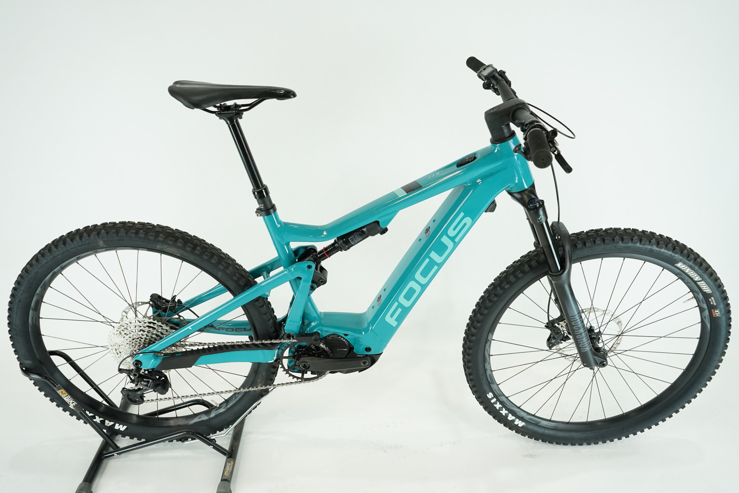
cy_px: 246
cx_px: 370
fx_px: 595
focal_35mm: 29
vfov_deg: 45.0
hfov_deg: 63.7
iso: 1600
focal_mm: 29
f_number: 5.6
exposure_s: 1/200
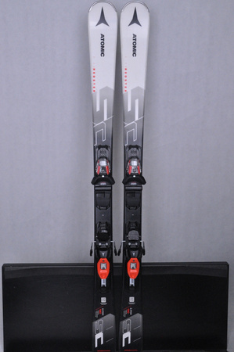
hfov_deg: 34.1
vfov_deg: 49.6
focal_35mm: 39
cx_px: 117
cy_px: 176
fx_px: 381
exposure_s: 1/125
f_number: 9.5
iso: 3200
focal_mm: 26
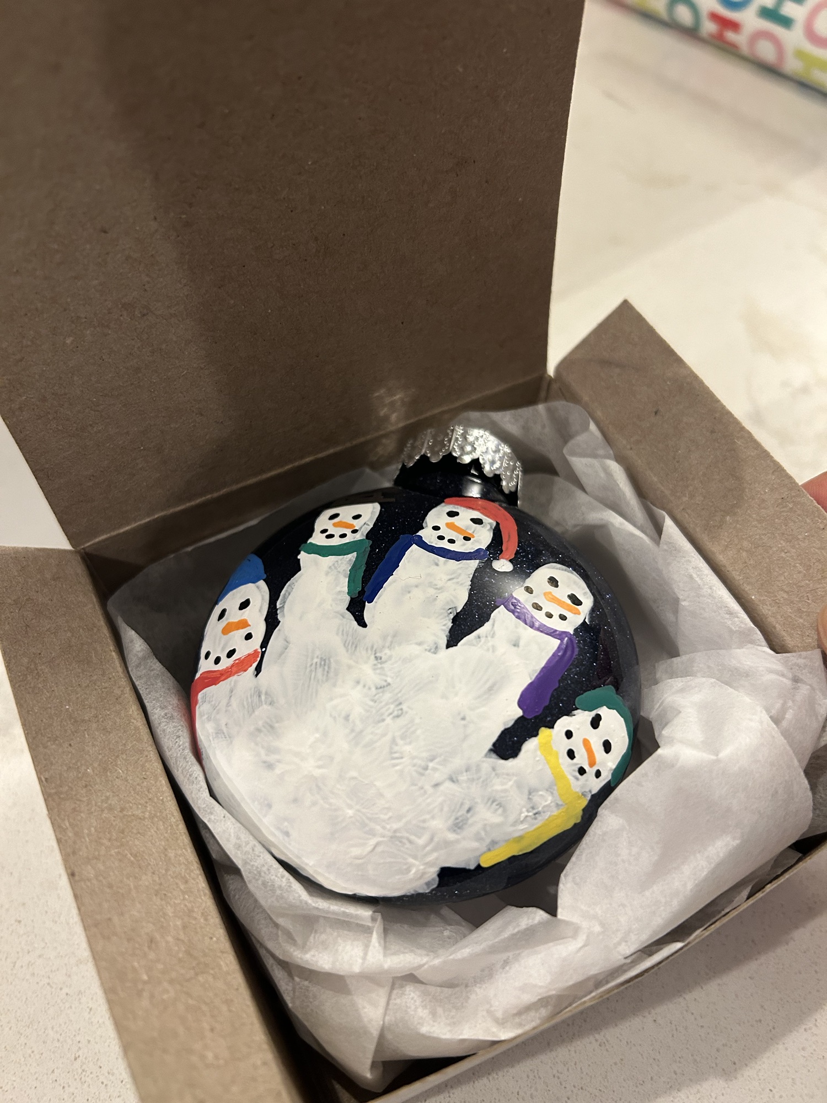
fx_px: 828
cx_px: 414
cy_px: 552
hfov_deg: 53.1
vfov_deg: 67.3
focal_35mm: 26
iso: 250
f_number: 1.5
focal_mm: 5.7
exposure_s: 1/60
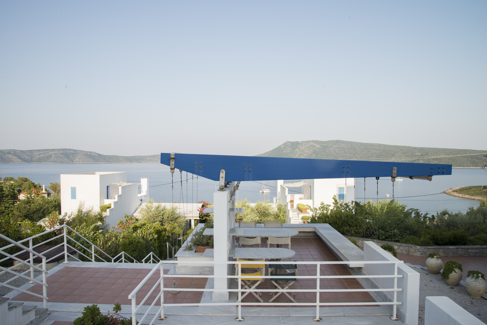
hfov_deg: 73.7
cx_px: 244
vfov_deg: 53.1
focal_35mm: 24
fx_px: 325
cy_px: 162
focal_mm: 24
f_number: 13
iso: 125
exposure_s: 1/60
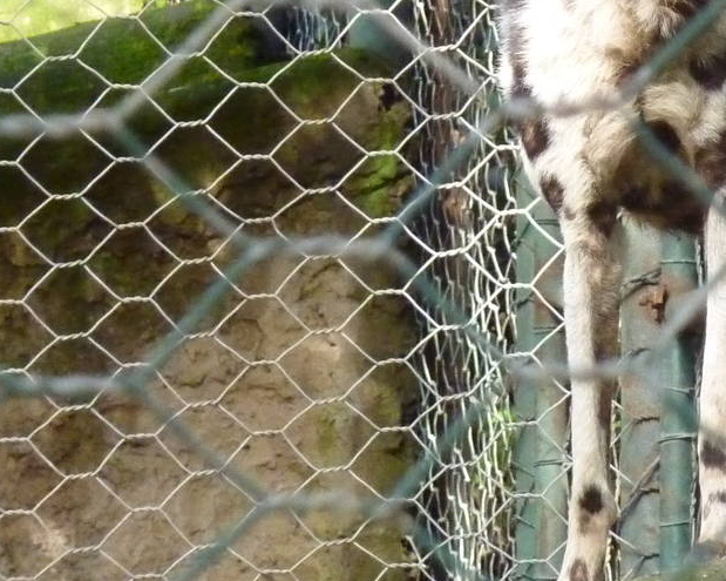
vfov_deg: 2.7
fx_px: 12203
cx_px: 820
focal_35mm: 568
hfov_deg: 3.4
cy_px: 29
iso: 800
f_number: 4.6
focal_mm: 37
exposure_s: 1/250
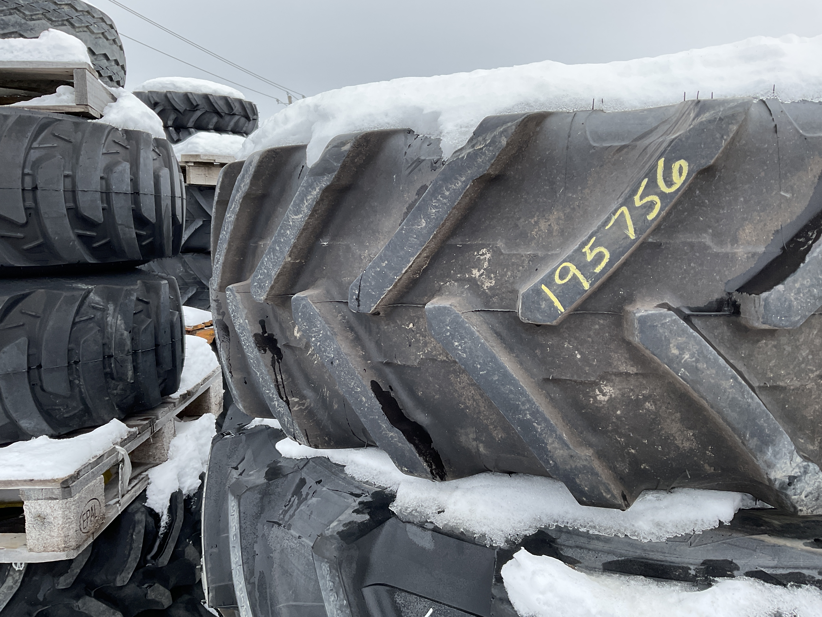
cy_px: 308
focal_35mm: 29
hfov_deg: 61.7
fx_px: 689
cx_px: 411
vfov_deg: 48.2
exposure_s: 1/403
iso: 16
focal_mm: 3
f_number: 1.8
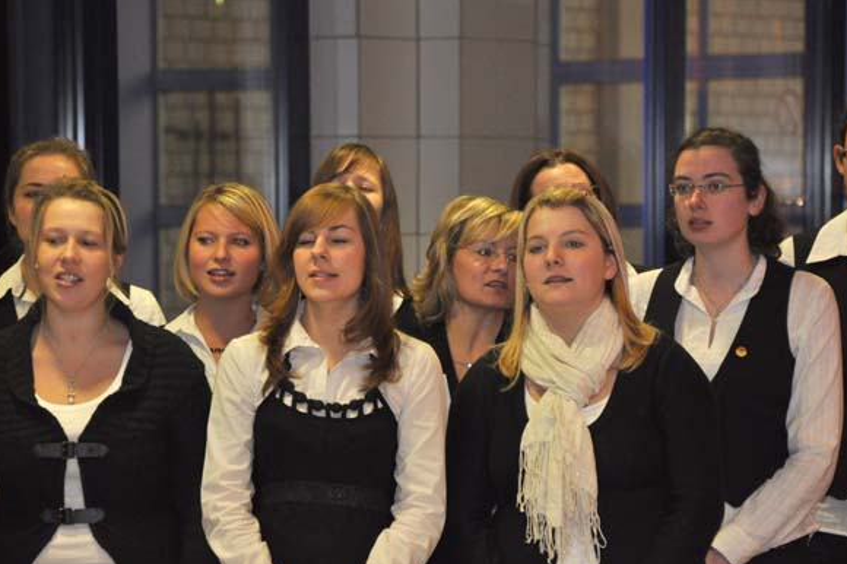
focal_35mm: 210
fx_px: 4926
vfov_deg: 6.5
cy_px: 289
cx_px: 431
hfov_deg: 9.8
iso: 1100
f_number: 5.6
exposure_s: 1/60
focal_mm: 135
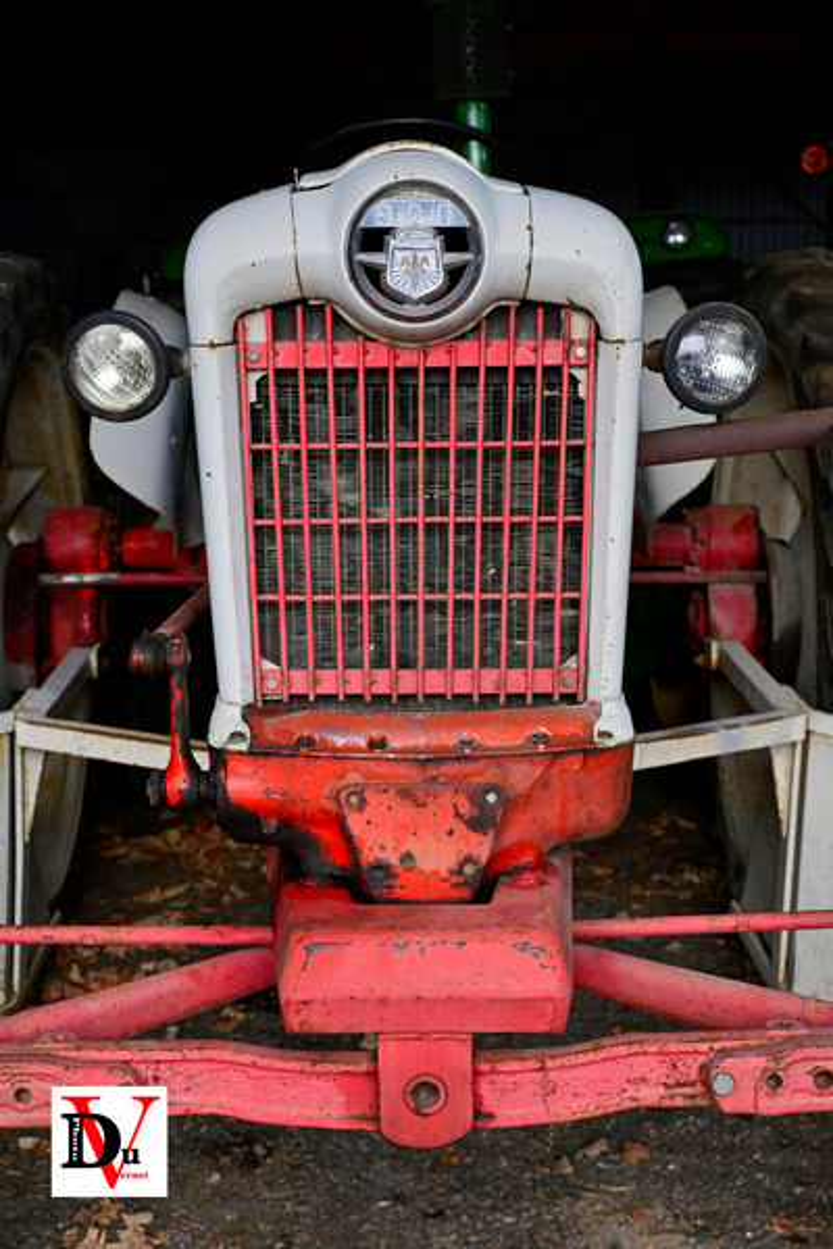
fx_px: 1909
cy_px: 624
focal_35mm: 55
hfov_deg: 24.6
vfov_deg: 36.2
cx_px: 416
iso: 1000
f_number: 7.1
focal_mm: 55
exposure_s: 1/500
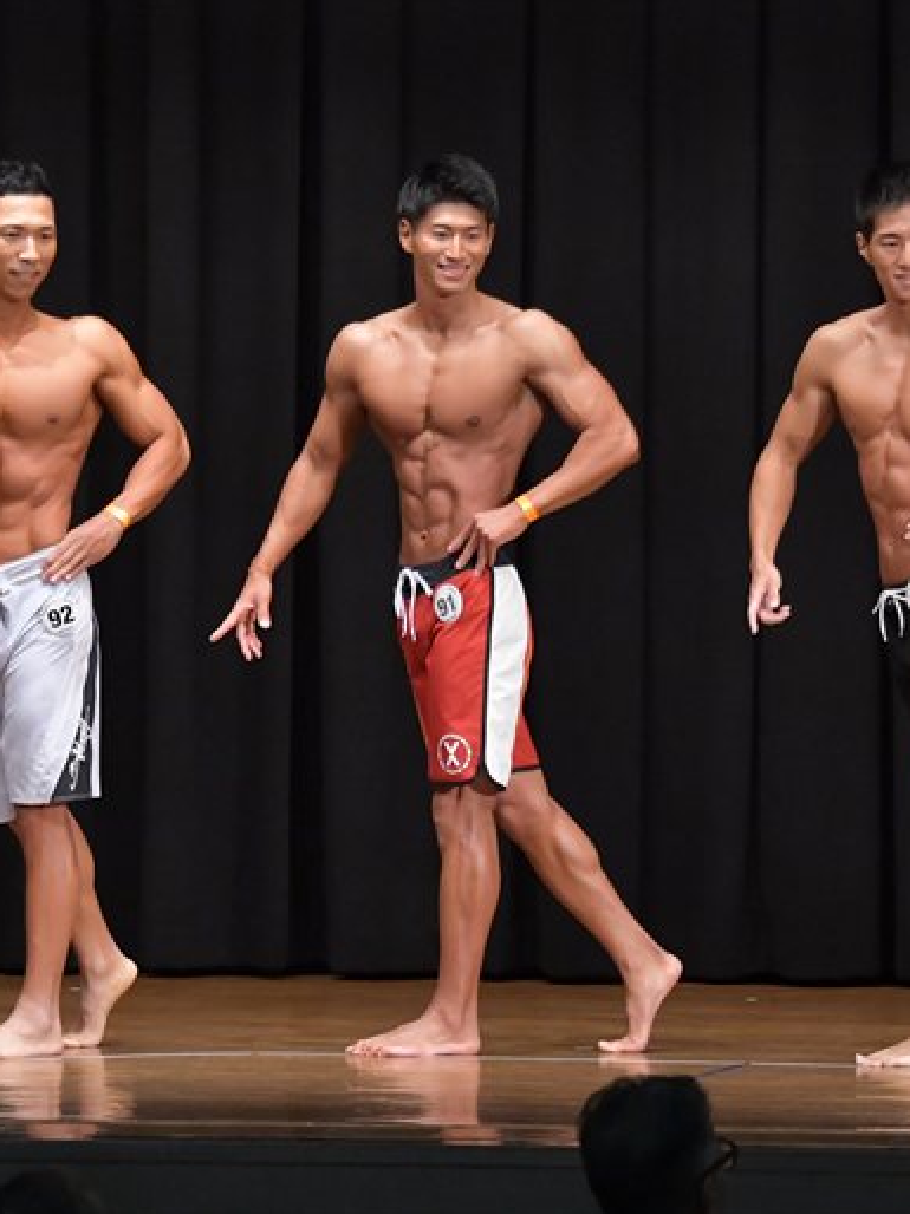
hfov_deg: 5.1
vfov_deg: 6.8
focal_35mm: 293
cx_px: 334
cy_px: 607
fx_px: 10279
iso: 6400
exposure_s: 1/400
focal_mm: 135
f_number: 5.6
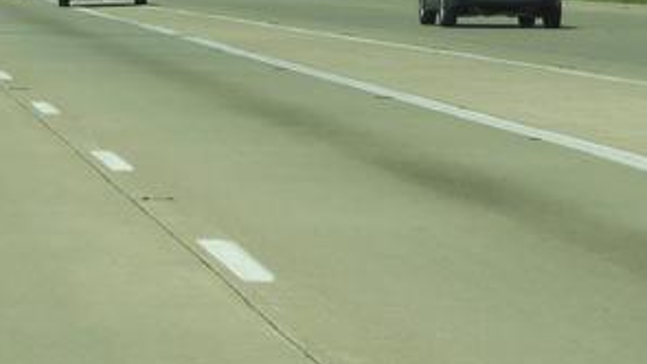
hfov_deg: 5.8
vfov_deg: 3.3
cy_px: -125
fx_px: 6331
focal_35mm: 369
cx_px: -213
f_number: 5
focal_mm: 22.4
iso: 100
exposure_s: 1/640
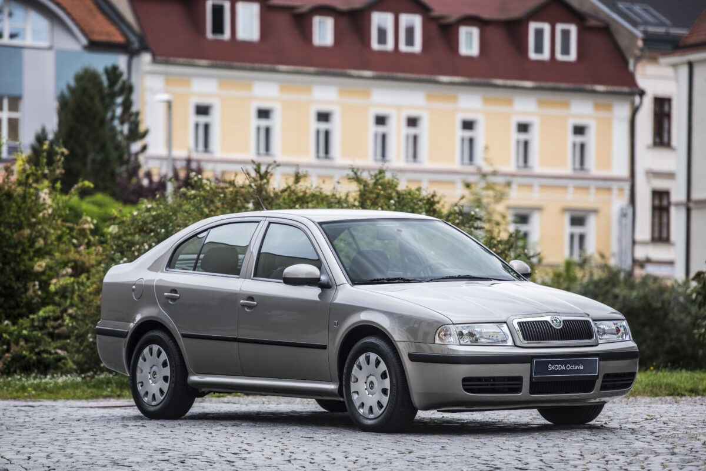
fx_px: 3629
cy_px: 236
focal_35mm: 185
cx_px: 353
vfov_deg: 7.4
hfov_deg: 11.1
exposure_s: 1/400
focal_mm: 185
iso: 200
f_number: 3.5
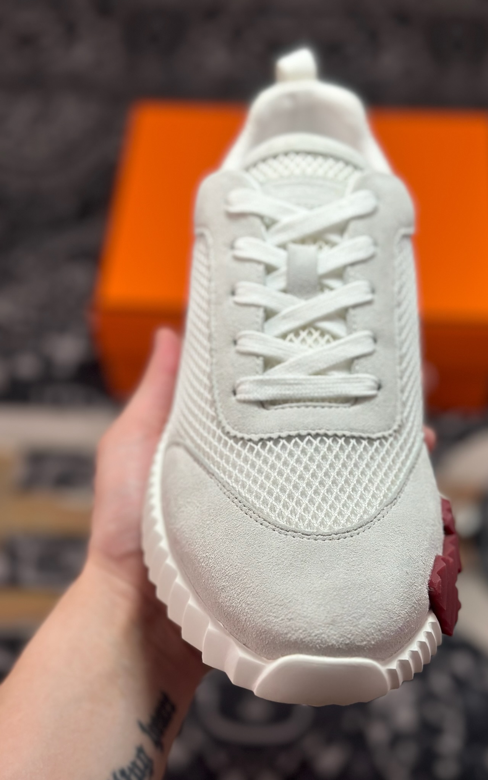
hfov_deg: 25.3
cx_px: 293
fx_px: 1085
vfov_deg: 39.6
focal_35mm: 51
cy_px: 390
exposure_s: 1/1815
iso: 80
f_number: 1.78
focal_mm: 6.86
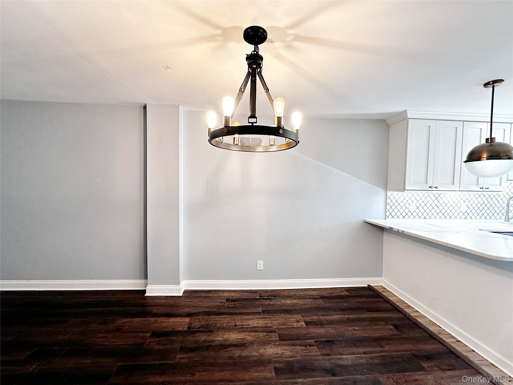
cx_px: 256
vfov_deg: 85.7
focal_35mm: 14
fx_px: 207
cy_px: 192
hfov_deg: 102.1
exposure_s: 1/120
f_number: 2.2
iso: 160
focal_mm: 2.22
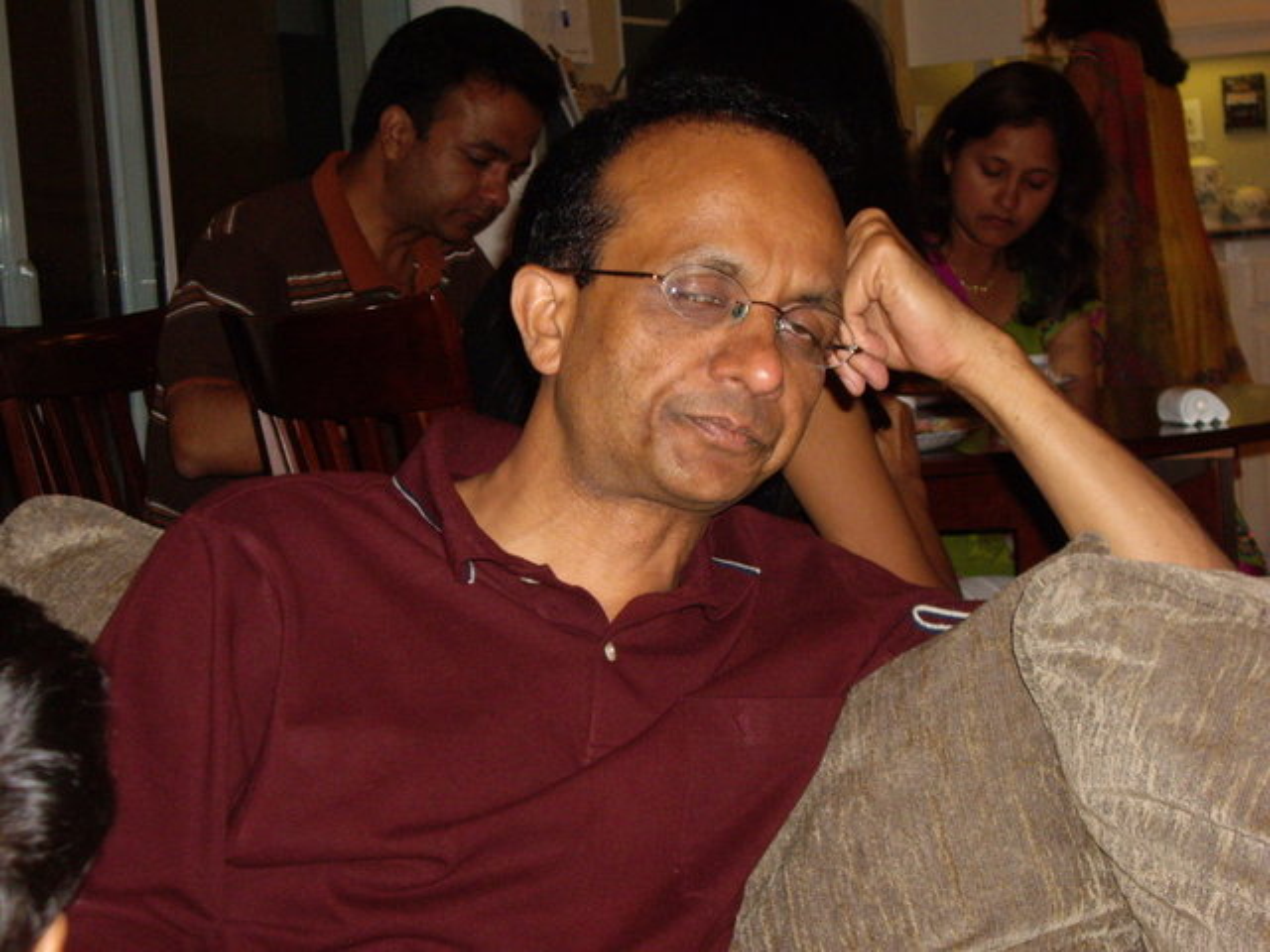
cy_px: 476
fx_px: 2898
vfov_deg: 18.7
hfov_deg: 24.7
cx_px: 635
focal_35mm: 79
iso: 200
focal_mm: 12.8
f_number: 4.1
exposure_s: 1/80
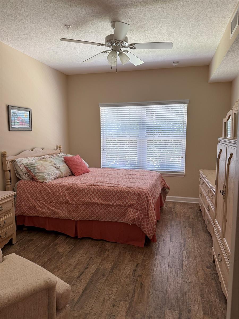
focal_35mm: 24
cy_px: 160
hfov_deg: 56.8
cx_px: 120
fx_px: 221
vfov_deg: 71.6
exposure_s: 1/120
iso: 160
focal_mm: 6.76
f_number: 1.78
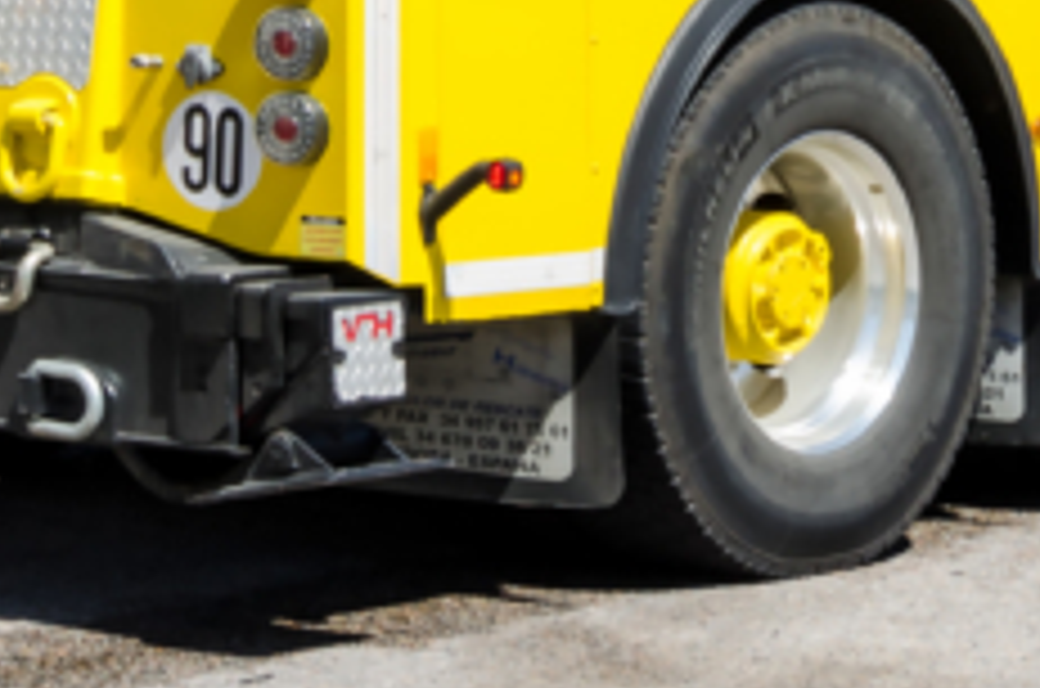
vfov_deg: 7.9
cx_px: 1058
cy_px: -567
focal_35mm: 167
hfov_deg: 12.2
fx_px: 4821
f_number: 9
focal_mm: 25
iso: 100
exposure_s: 1/200
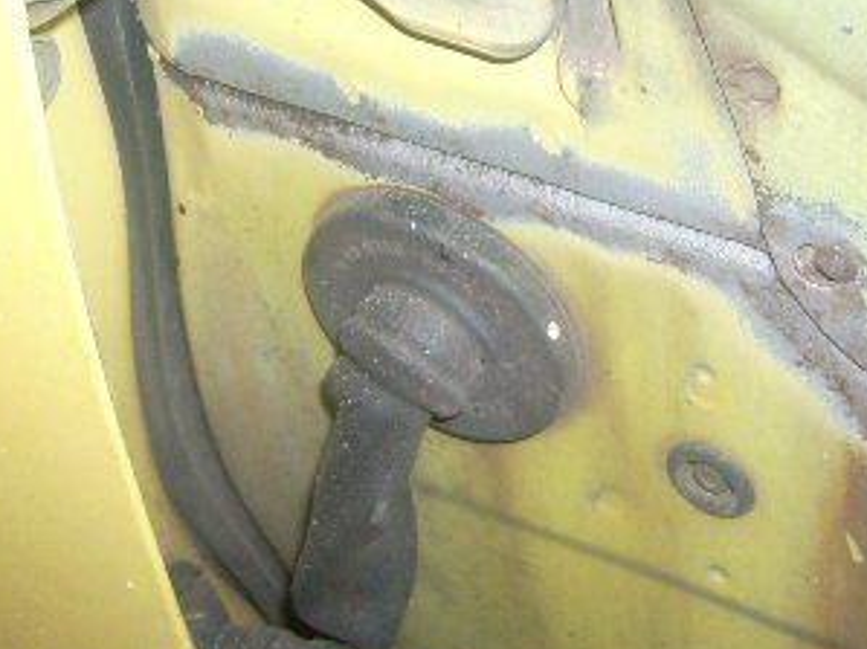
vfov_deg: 19.4
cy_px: 127
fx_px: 1878
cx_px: 476
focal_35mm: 75
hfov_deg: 26.0
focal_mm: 5.95
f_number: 2.8
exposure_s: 1/60
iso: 100
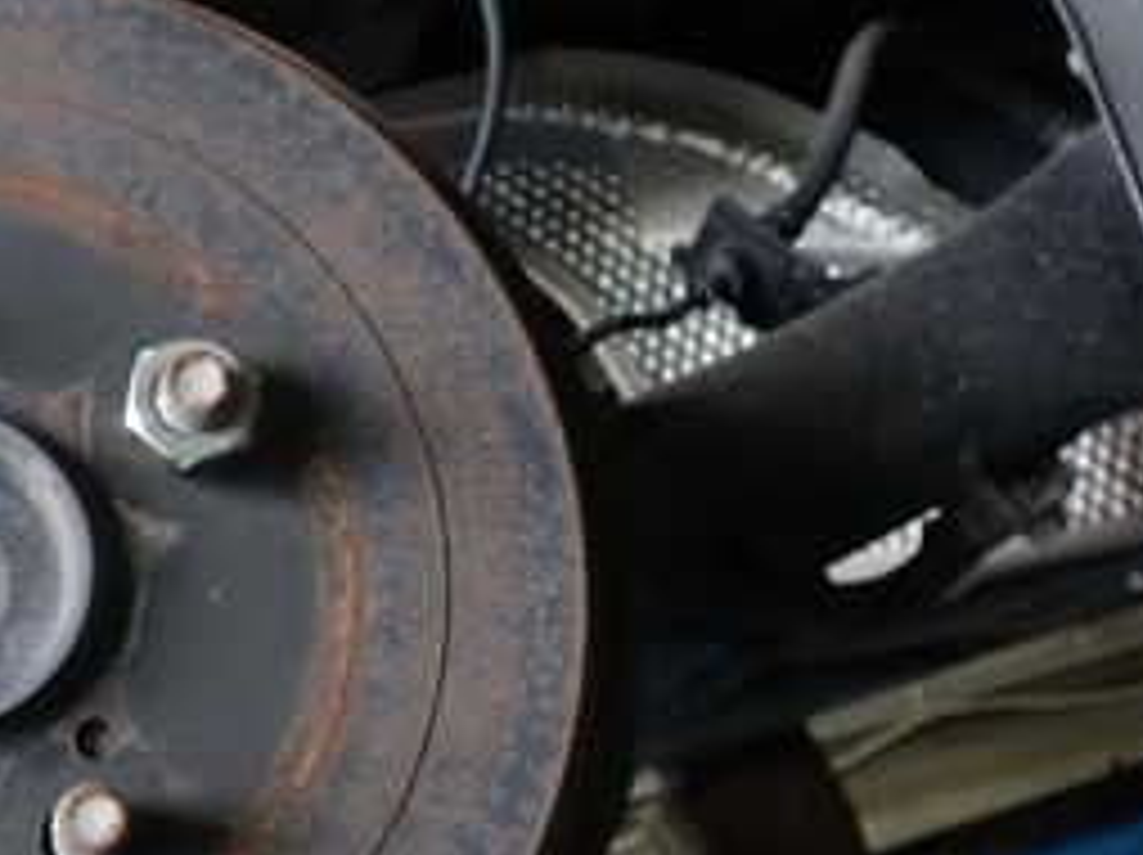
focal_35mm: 71
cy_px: 612
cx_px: 256
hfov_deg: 27.0
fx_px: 2342
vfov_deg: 20.6
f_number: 2.3
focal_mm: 5.4
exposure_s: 1/50
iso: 200
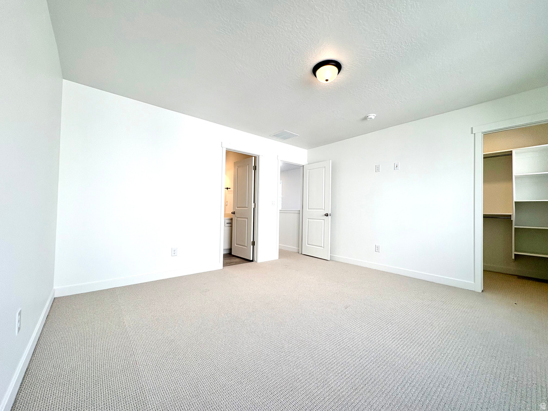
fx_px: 222
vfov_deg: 85.7
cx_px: 274
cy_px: 206
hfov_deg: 102.1
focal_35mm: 14
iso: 40
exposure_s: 1/205
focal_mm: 2.22
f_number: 2.2
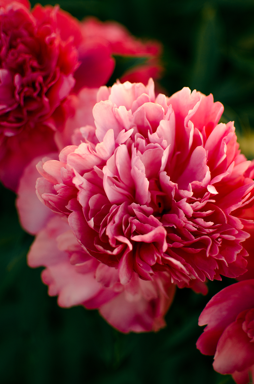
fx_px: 558
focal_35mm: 52
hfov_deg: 25.6
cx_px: 127
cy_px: 192
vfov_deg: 37.9
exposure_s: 1/2000
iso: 100
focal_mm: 35
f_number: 1.8
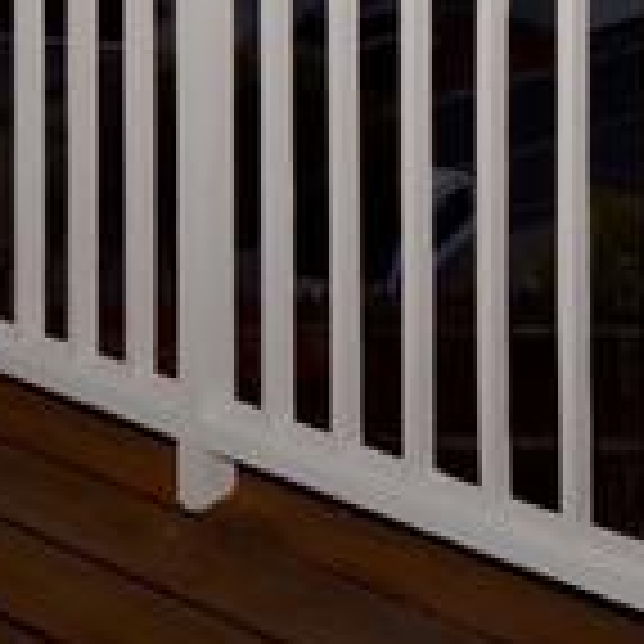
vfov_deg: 19.5
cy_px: -446
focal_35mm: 71
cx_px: 513
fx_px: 1494
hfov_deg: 24.0
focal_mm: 10
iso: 100
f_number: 8
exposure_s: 1/250
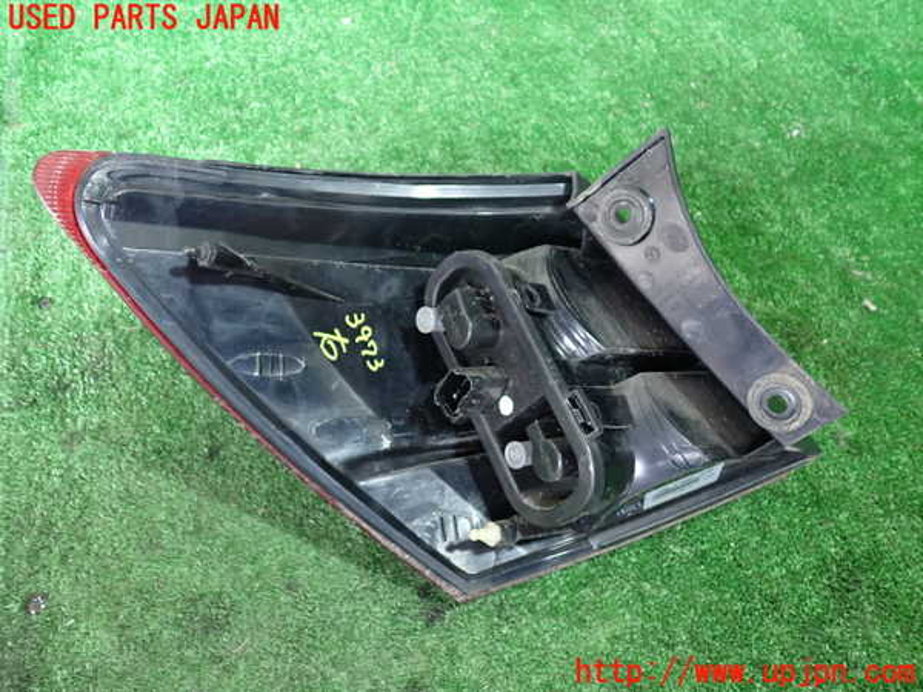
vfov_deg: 46.8
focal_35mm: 30
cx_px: 462
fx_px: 800
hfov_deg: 60.0
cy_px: 346
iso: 800
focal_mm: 5.4
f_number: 2.3
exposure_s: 1/25
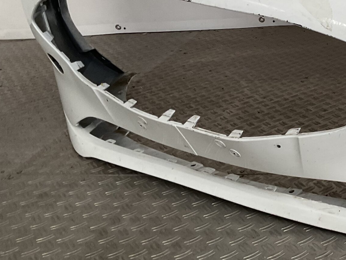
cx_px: 384
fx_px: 650
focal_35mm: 65
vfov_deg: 22.5
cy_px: 76
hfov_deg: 27.2
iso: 50
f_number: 1.8
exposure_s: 1/100
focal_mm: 3
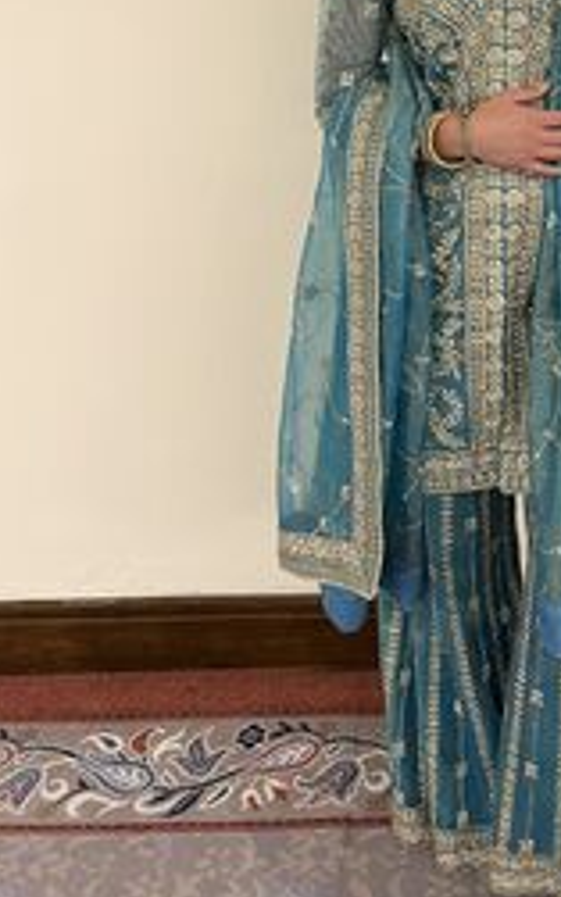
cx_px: 507
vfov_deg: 43.6
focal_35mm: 44
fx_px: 1076
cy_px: 211
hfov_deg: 28.1
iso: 200
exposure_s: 1/50
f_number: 1.6
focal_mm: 5.1
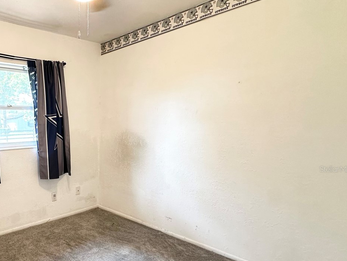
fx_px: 241
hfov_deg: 63.7
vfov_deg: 55.9
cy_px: 169
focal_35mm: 24
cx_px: 57
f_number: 2.2
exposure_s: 1/60
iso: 200
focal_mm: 2.22
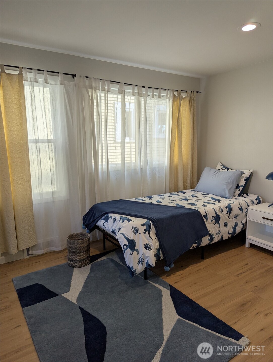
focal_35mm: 24
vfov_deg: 71.5
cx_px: 136
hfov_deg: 57.0
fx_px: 252
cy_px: 181
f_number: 1.85
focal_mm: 6.81
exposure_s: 1/120
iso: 50
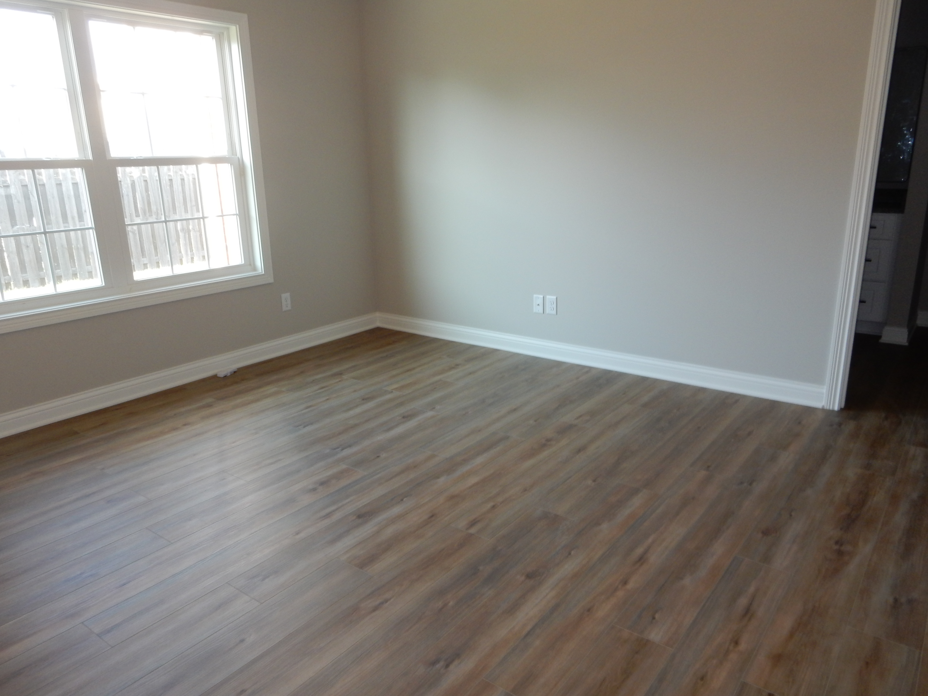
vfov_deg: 54.9
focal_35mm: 25
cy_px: 348
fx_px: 670
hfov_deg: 69.4
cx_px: 464
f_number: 3.7
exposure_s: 1/30
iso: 160
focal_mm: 4.5
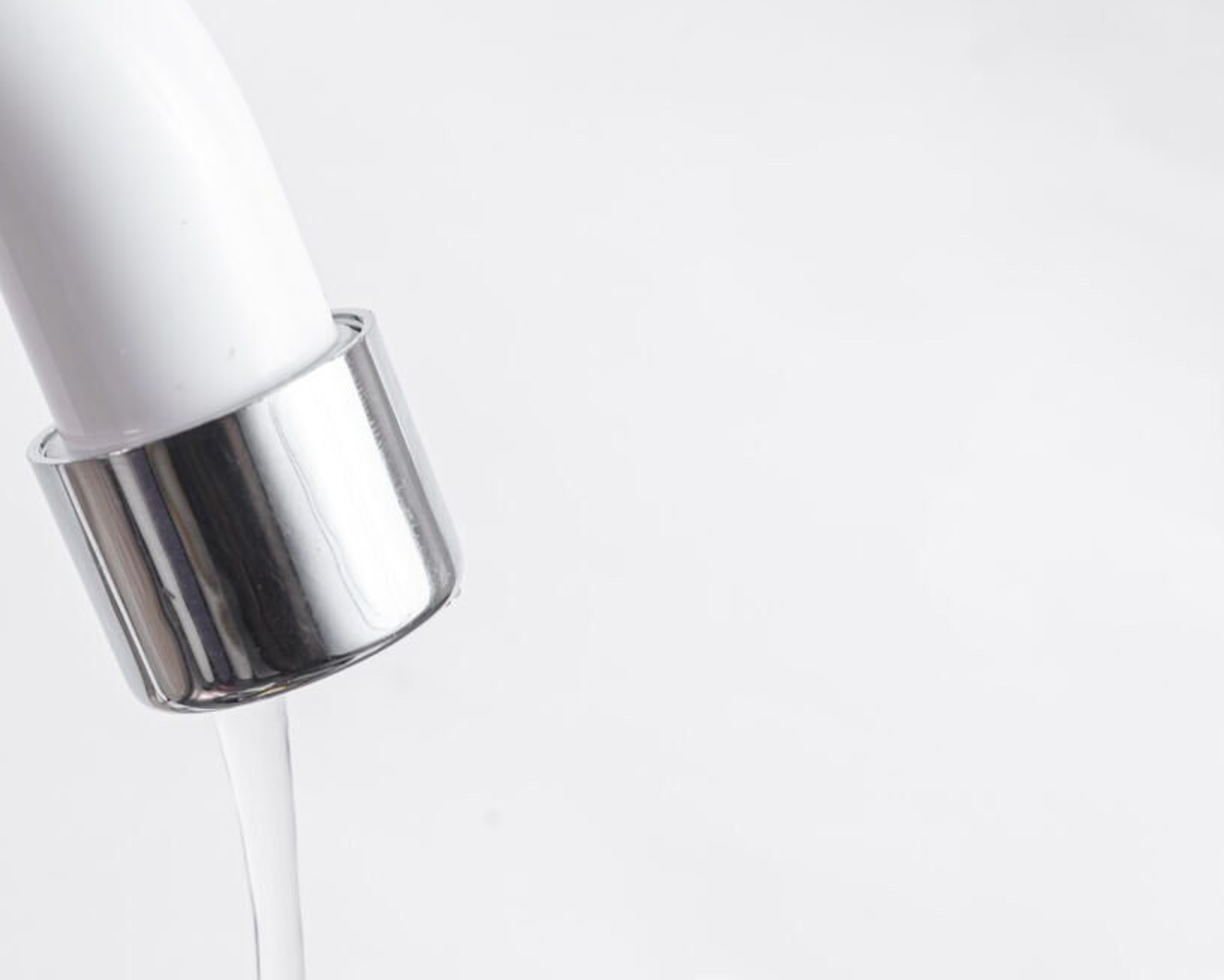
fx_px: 5435
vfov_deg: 10.3
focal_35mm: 150
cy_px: 417
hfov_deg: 12.8
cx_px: 216
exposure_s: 1/125
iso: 640
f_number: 8
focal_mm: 85
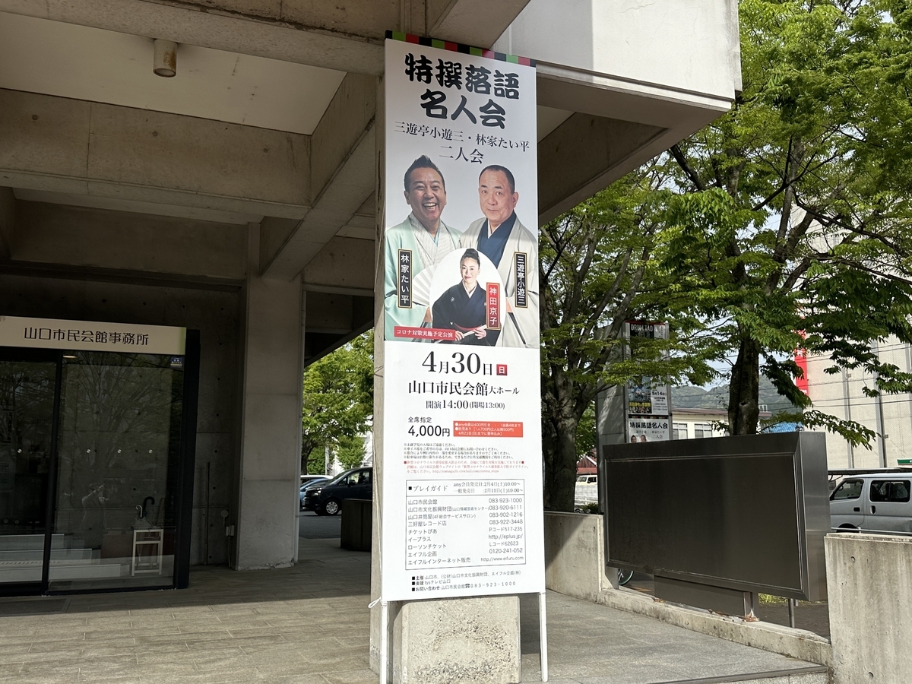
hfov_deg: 71.6
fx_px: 632
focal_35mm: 24
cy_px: 342
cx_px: 456
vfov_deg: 56.8
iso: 80
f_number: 1.78
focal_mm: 6.86
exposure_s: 1/5525
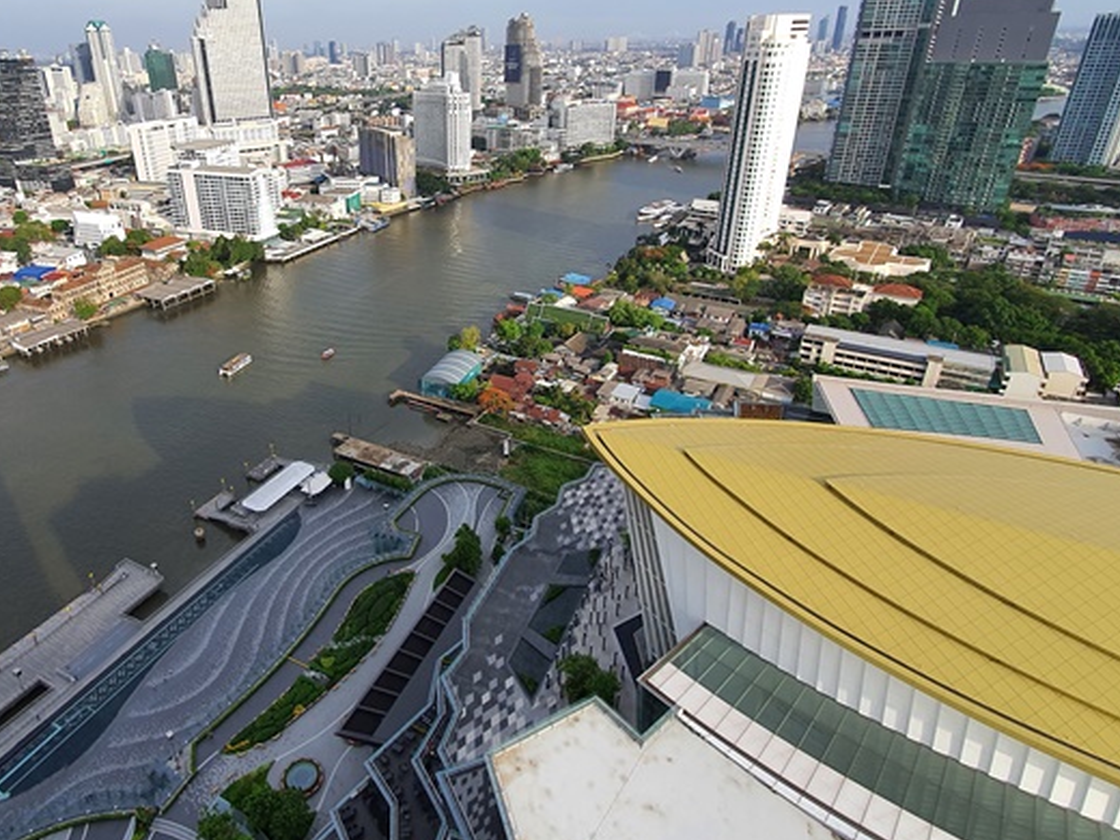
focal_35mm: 20
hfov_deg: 80.3
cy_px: 345
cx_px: 424
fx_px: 647
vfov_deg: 65.5
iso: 50
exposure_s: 1/574
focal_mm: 1.8
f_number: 2.2
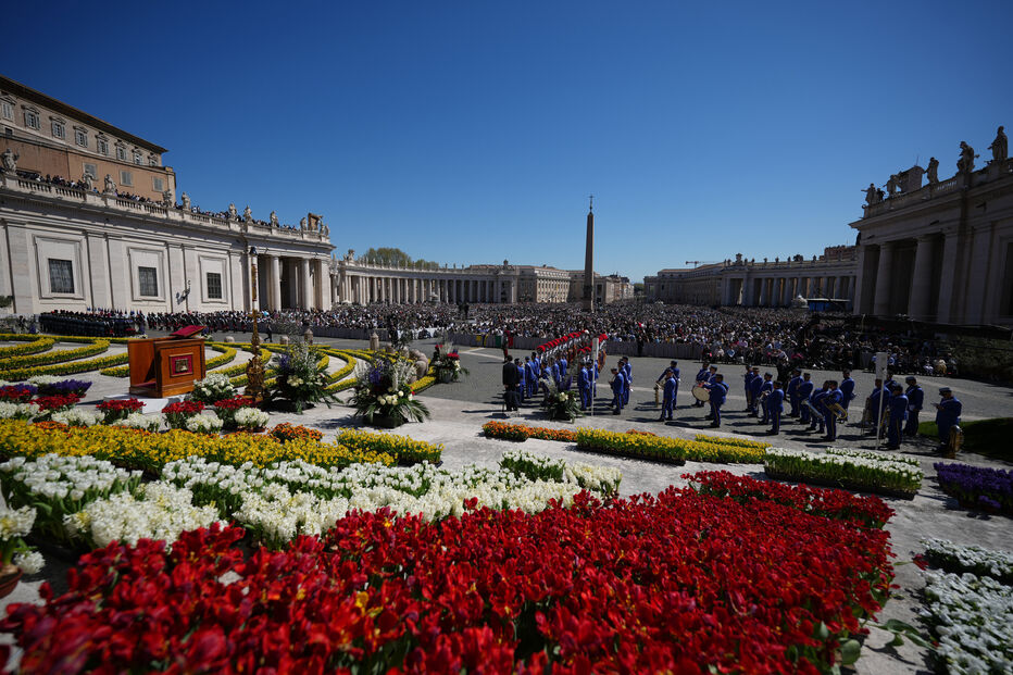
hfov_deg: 104.3
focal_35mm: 14
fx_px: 394
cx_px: 506
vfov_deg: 81.2
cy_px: 338
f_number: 2.5
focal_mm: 14
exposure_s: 1/2500
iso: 50
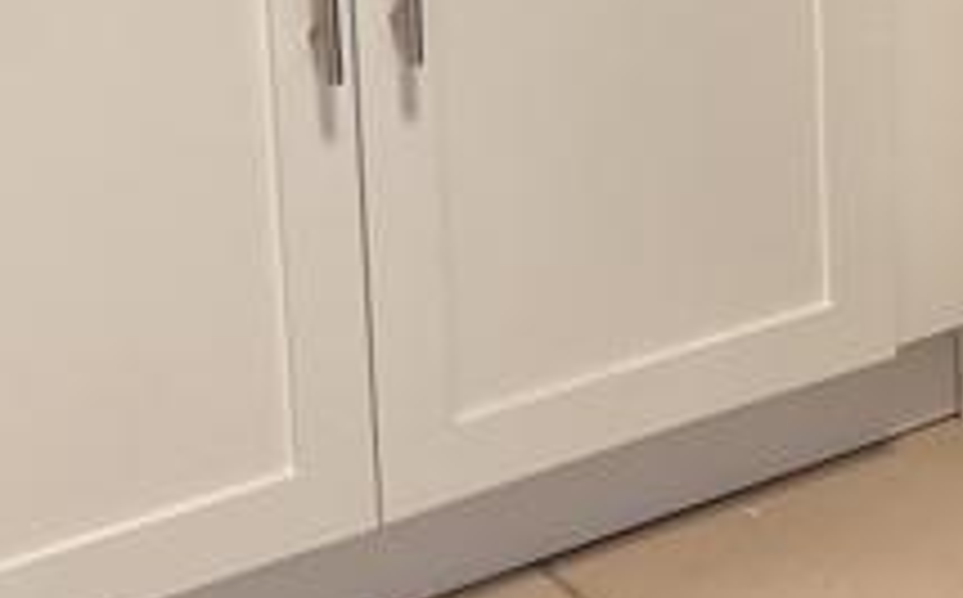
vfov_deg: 10.1
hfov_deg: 17.0
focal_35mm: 122
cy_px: -454
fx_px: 3197
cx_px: 788
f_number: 1.78
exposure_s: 1/120
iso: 160
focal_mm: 6.86
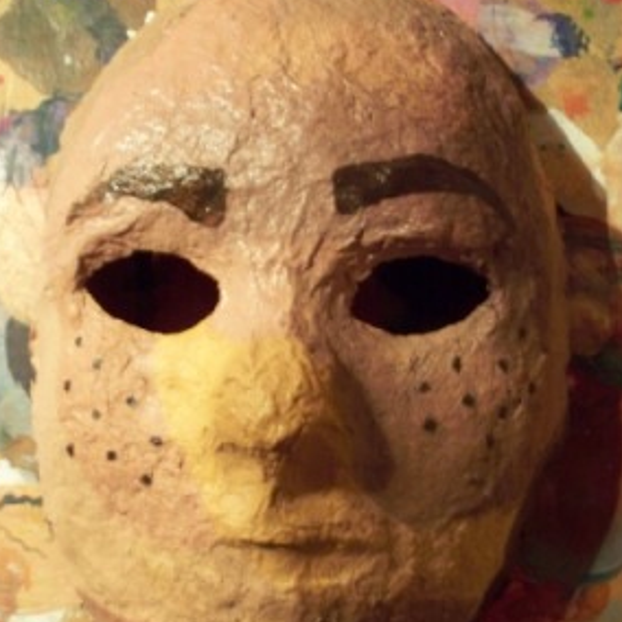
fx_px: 935
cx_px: 298
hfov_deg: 36.8
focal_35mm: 46
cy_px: 337
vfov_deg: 36.8
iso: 400
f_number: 3.4
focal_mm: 7.9
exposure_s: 1/8
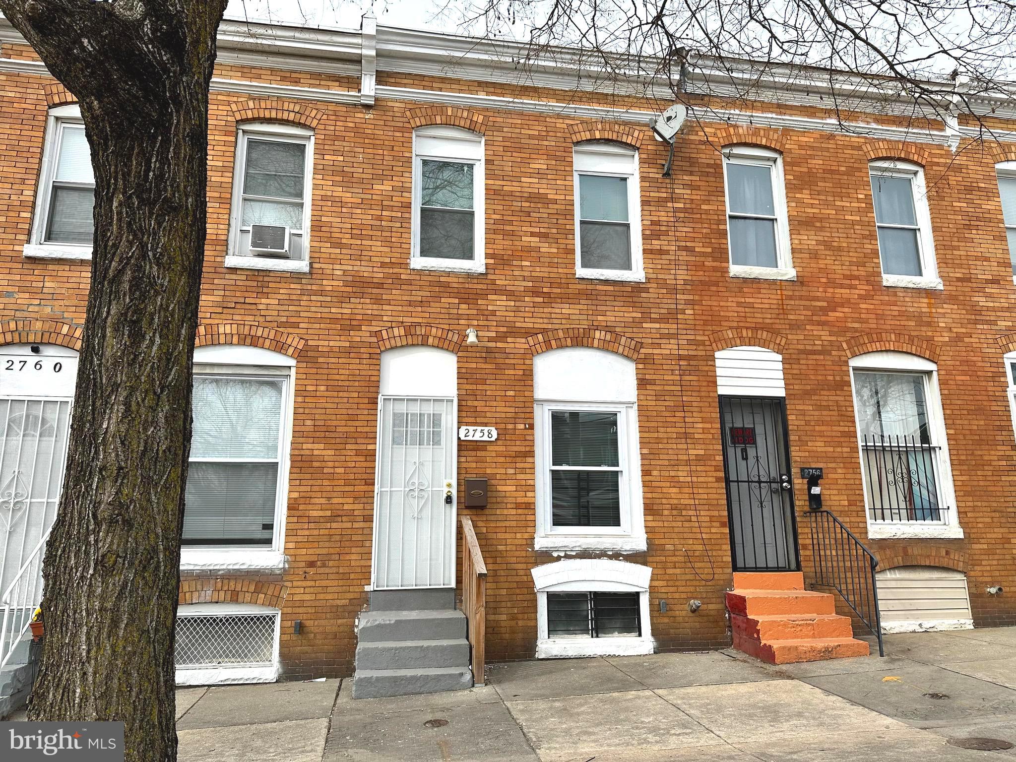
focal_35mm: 24
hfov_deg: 71.6
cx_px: 508
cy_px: 381
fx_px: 704
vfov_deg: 56.8
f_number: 1.78
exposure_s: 1/2660
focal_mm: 6.86
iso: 80
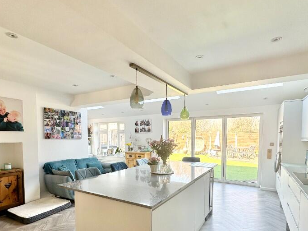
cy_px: 148
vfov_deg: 62.3
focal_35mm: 21
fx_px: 187
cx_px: 146
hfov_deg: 78.9
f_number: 2.2
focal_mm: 2.22
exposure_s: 1/112
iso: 40
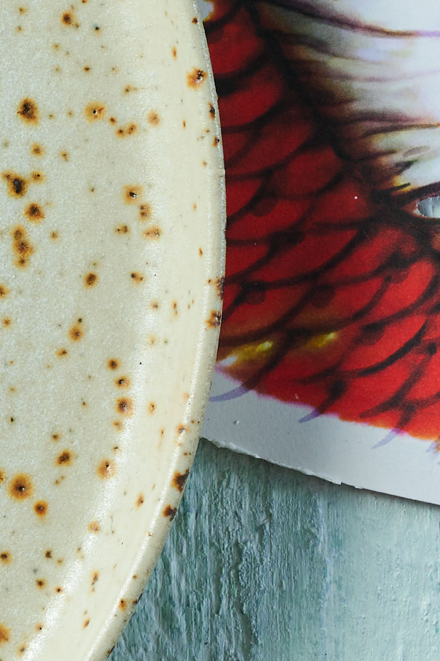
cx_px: -532
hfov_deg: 3.4
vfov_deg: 5.2
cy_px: 141
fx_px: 7324
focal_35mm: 399
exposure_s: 1/125
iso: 100
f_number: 7.1
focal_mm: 85
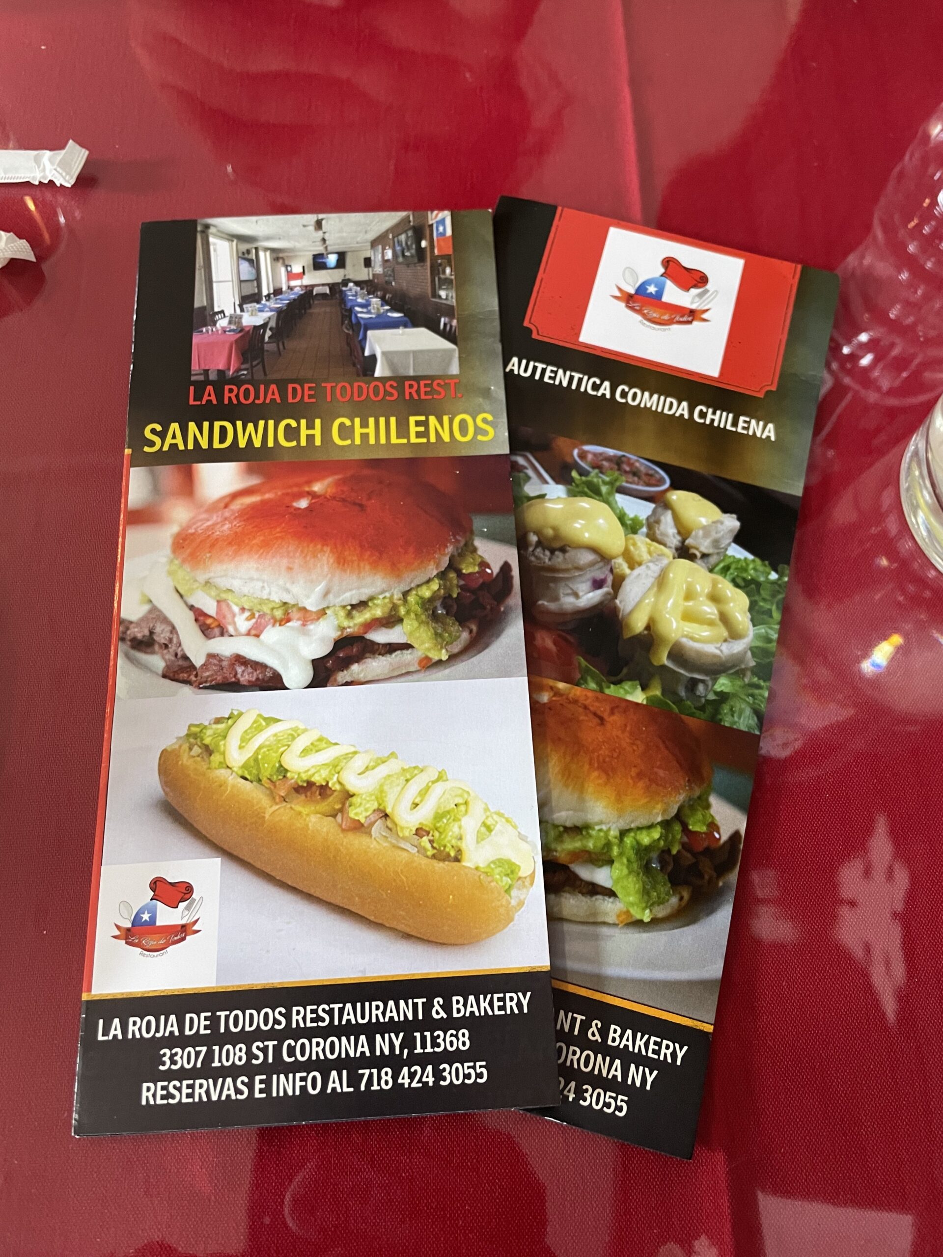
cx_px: 472
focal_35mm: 26
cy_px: 628
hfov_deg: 53.1
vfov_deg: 67.3
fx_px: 944
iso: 320
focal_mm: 4.2
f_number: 1.6
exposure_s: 1/60
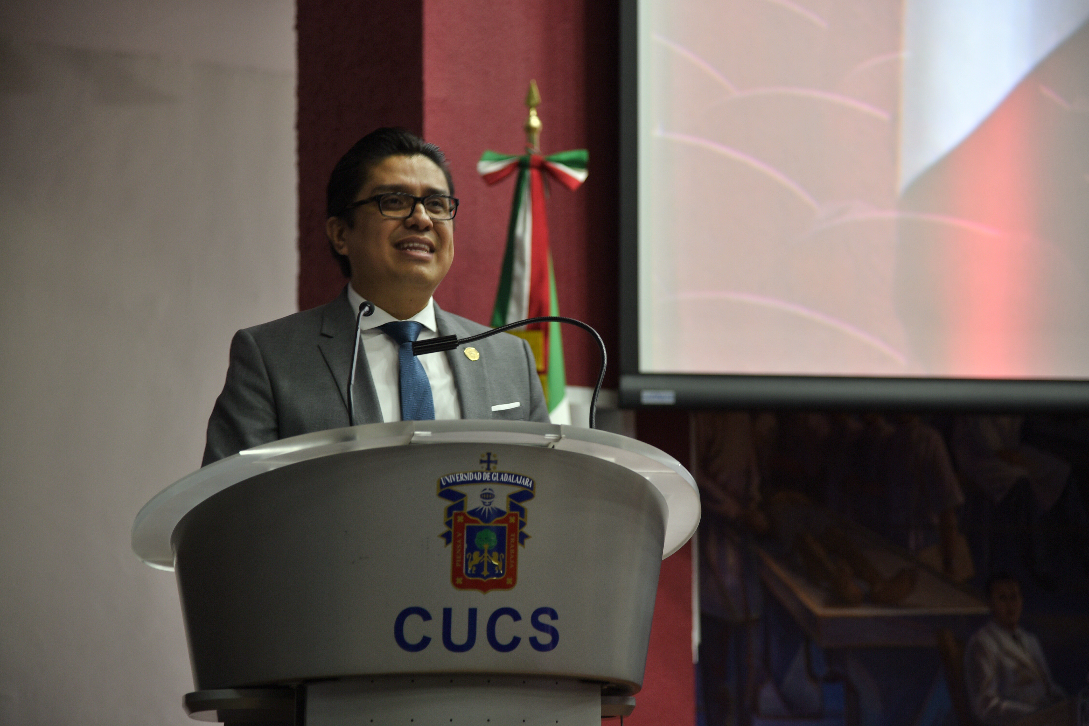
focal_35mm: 105
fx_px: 3176
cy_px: 363
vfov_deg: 13.0
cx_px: 544
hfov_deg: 19.5
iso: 250
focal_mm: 105
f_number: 4
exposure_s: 1/13
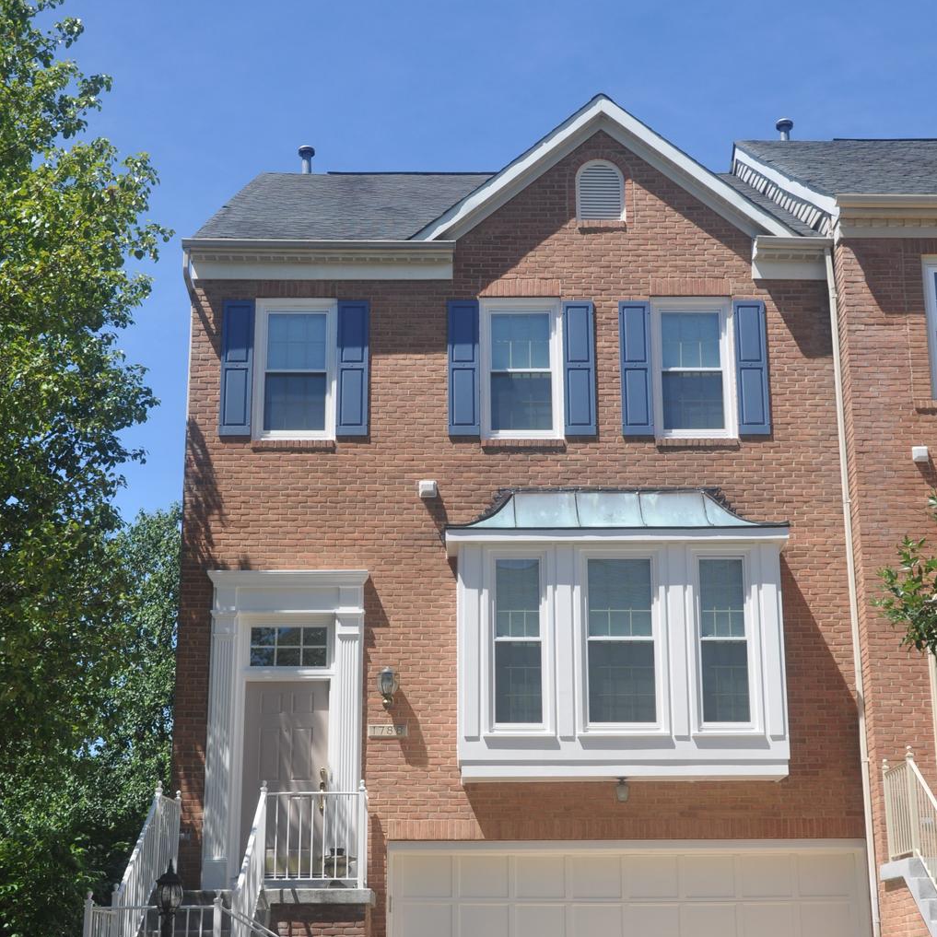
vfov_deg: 34.0
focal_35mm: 50
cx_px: 469
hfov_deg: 34.0
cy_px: 544
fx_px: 1531
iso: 200
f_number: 9
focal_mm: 26
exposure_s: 1/320
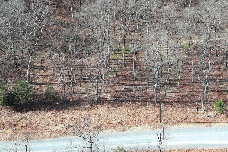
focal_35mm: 71
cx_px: 136
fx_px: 450
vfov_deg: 18.4
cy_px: -20
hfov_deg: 28.4
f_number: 2.8
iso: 100
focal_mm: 10.57
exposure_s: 1/295
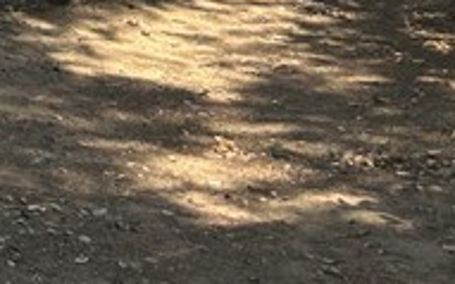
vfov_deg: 8.2
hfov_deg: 12.6
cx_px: -417
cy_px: -365
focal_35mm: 148
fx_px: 1834
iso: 50
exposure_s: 1/1934
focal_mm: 5.7
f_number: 1.5
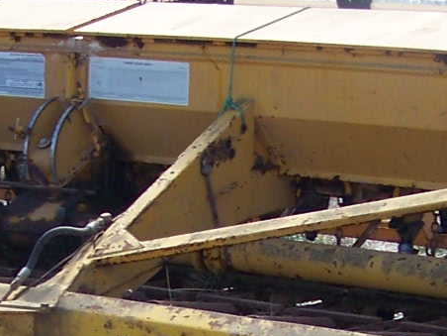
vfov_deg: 9.0
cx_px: 202
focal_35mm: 163
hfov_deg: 12.1
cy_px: 372
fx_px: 2105
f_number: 2.8
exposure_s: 1/320
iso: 64
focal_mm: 5.85
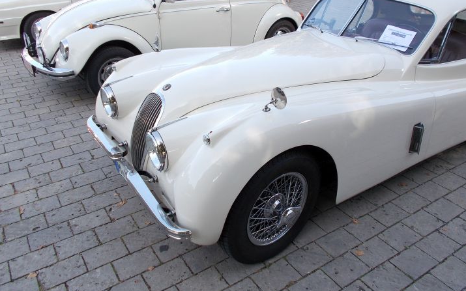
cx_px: 233
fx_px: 406
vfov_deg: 39.3
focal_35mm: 32
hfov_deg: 59.6
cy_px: 119
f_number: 3.4
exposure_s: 1/160
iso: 80
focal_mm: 5.3
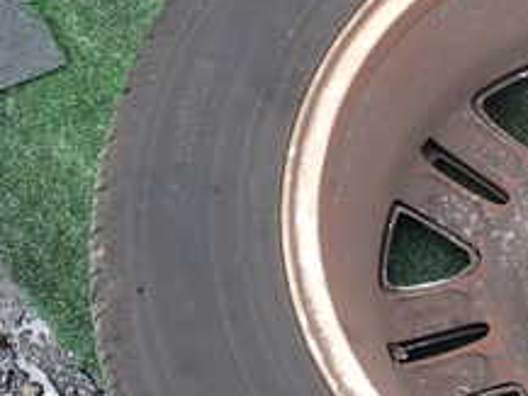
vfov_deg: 17.7
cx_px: 633
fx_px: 1267
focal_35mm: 83
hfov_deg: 21.8
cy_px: 265
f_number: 3.2
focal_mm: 5.4
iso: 100
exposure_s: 1/160
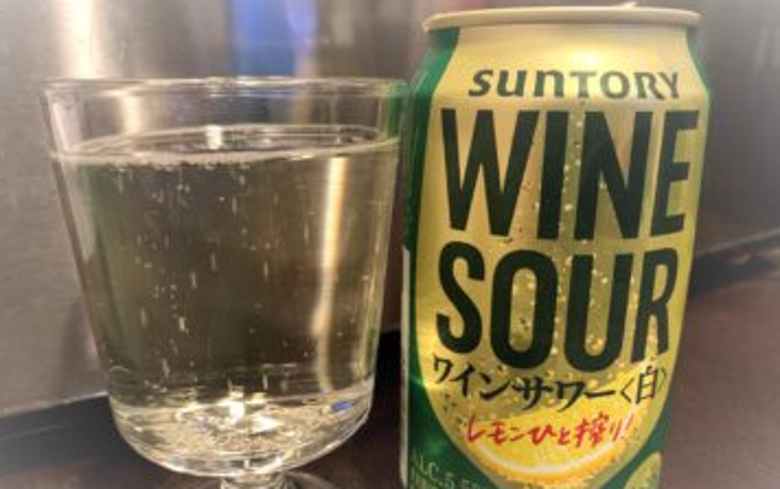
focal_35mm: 29
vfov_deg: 43.0
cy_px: 295
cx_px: 380
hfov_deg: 64.6
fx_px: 617
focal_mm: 4.25
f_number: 1.8
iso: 800
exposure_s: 1/30
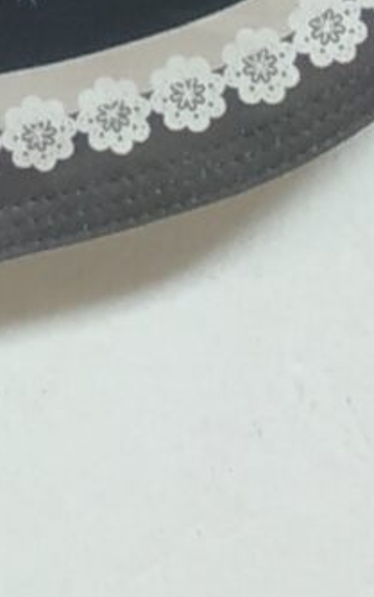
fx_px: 3177
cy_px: -1321
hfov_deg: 6.5
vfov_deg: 8.5
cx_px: -353
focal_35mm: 195
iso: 200
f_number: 1.9
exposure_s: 1/24
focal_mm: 3.94
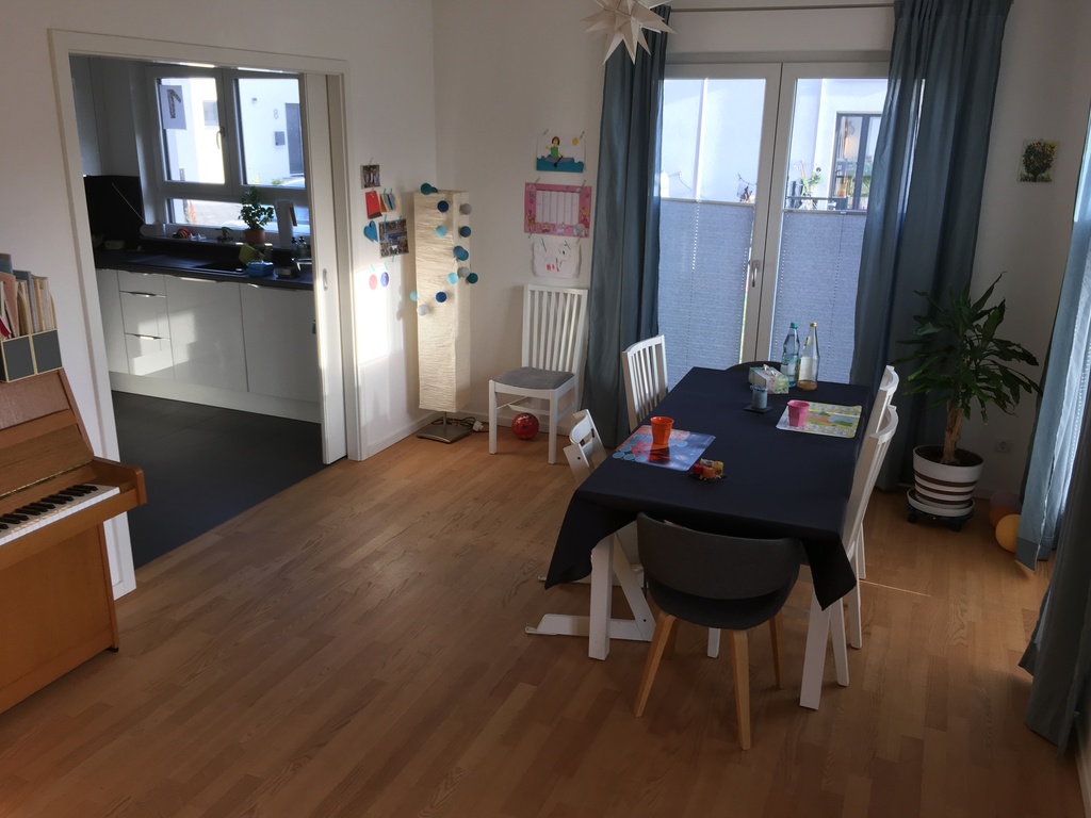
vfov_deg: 48.2
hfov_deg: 61.7
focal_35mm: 29
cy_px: 409
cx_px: 546
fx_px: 914
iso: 32
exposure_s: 1/100
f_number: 2.2
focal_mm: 4.15
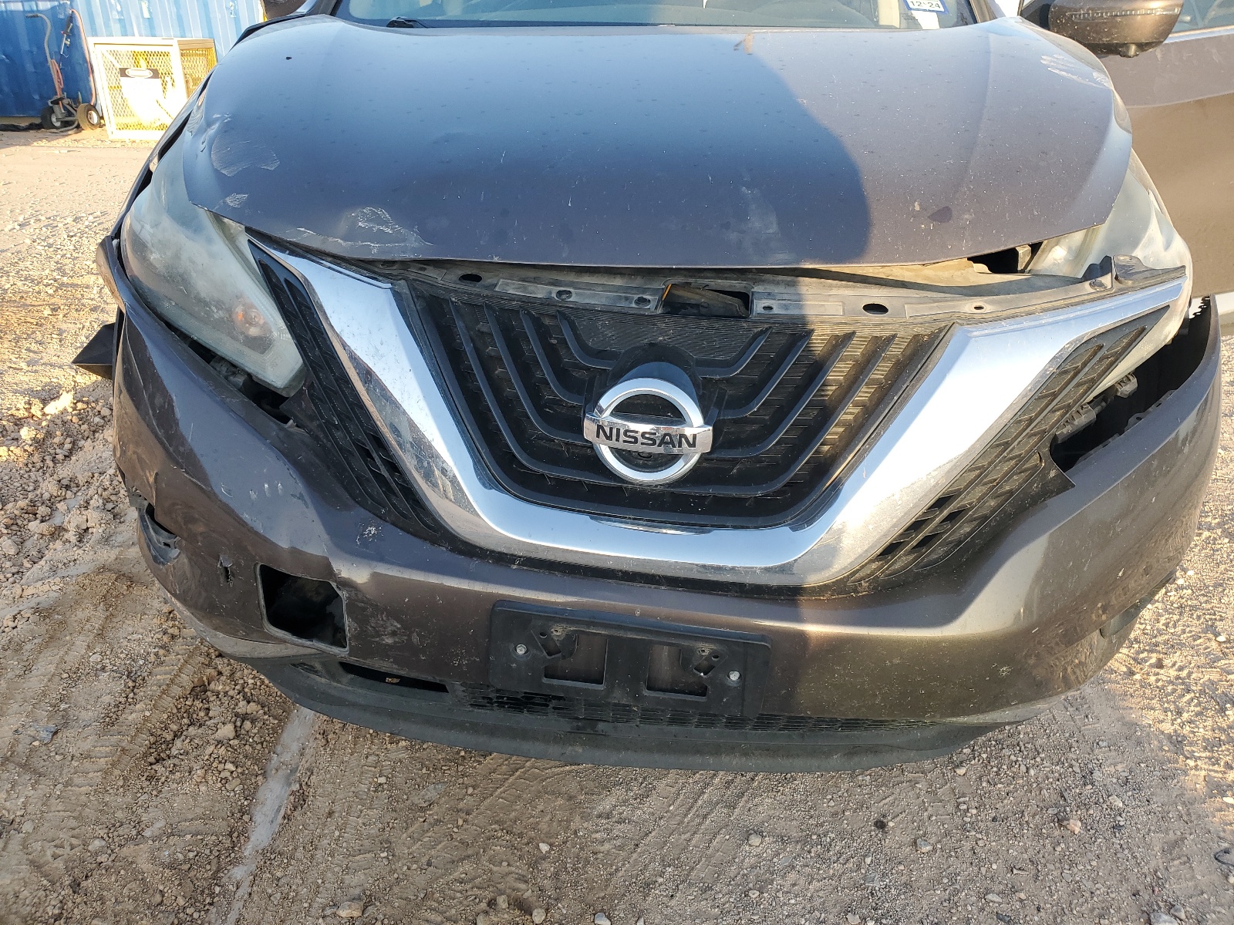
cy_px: 462
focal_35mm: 26
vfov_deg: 53.1
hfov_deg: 67.3
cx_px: 617
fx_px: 927
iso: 50
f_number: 1.5
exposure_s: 1/400
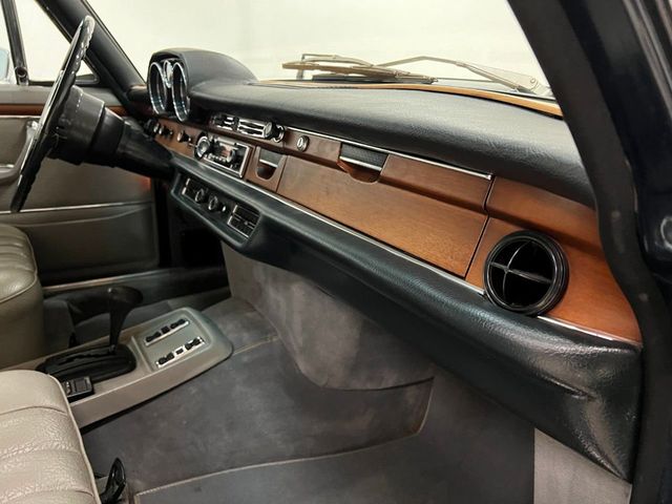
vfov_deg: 53.1
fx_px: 505
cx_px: 336
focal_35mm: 26
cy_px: 252
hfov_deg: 67.3
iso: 500
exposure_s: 1/30
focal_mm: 5.7
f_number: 1.5
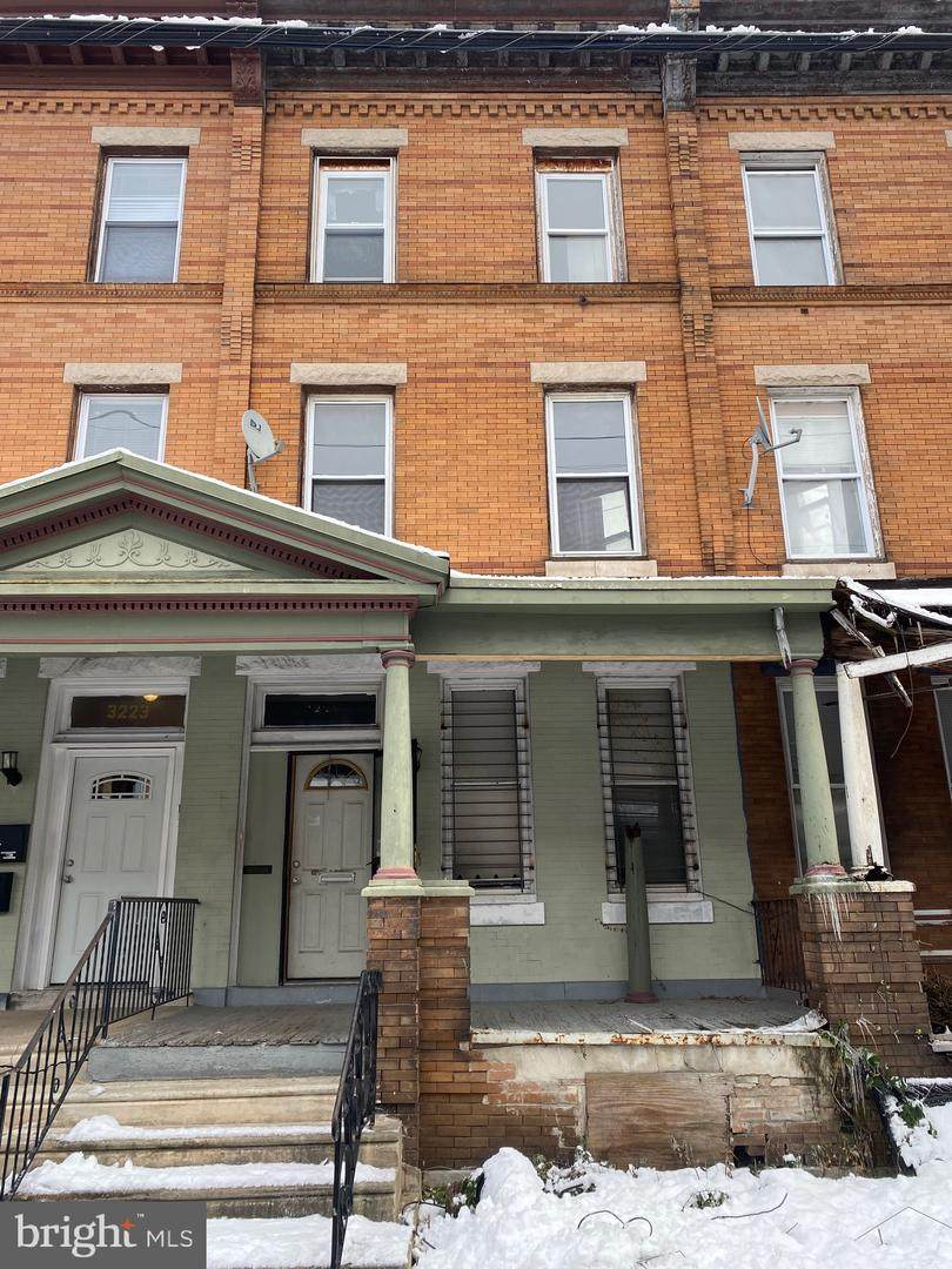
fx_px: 953
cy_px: 634
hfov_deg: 53.1
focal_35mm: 26
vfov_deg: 67.3
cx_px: 476
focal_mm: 4.25
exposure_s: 1/690
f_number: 1.8
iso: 32
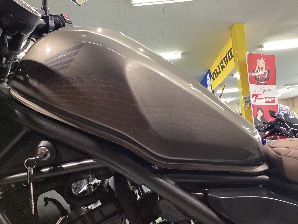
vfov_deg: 45.4
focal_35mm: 31
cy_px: 112
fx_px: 267
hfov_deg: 58.4
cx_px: 149
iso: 200
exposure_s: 1/60
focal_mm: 3.3
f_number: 2.4
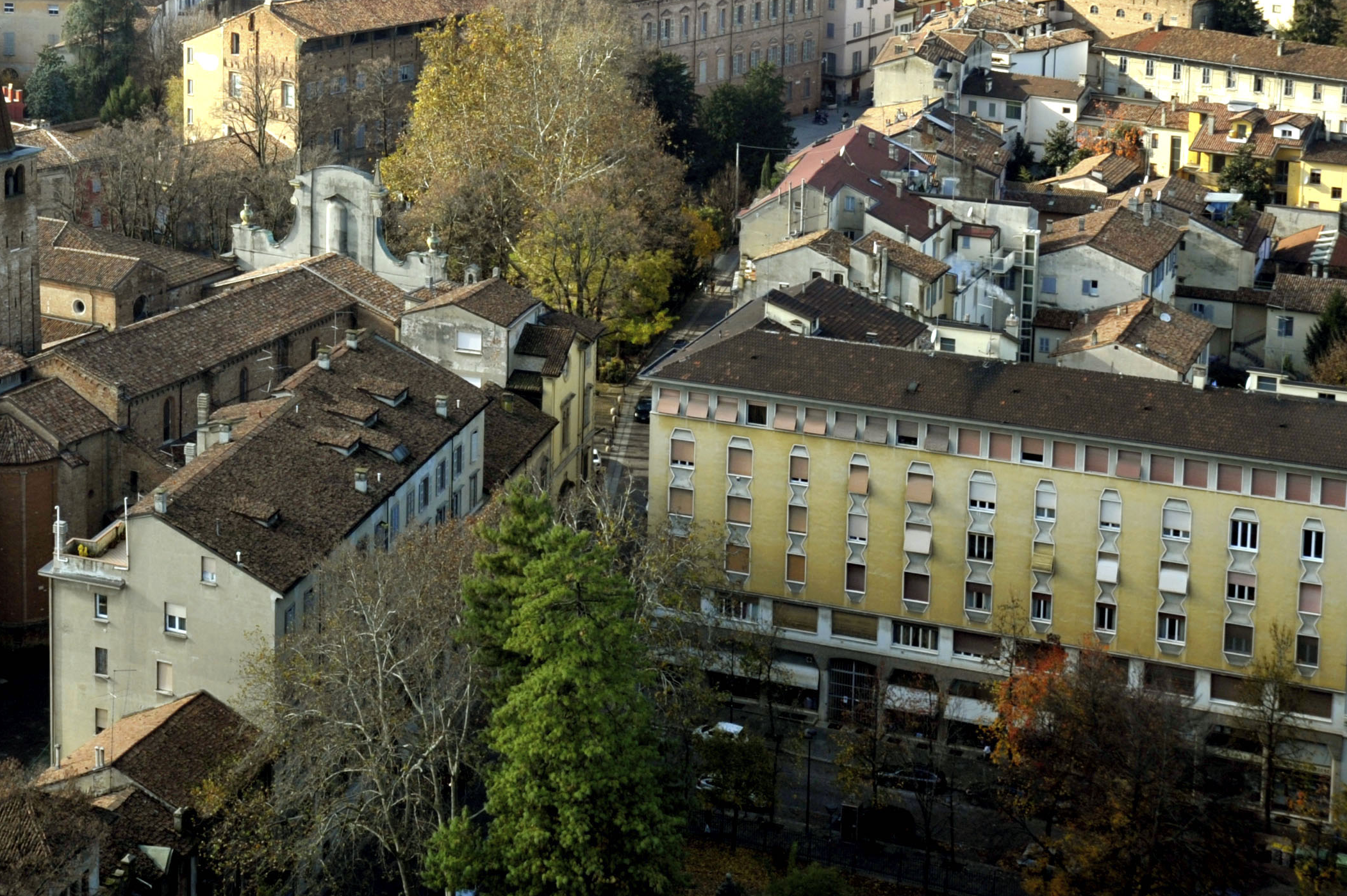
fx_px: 3029
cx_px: 295
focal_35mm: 81
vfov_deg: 16.5
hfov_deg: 24.7
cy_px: 3
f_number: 10
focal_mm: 40
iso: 320
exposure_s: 1/320
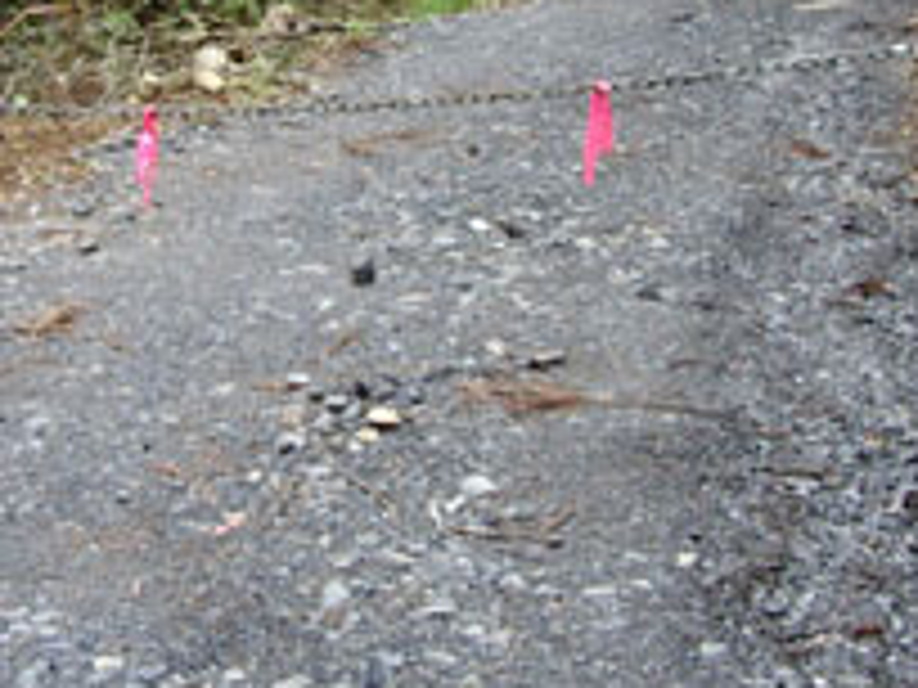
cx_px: 292
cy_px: 99
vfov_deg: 17.4
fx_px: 2228
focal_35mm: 84
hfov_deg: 23.2
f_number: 2.6
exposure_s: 1/80
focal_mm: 5.8
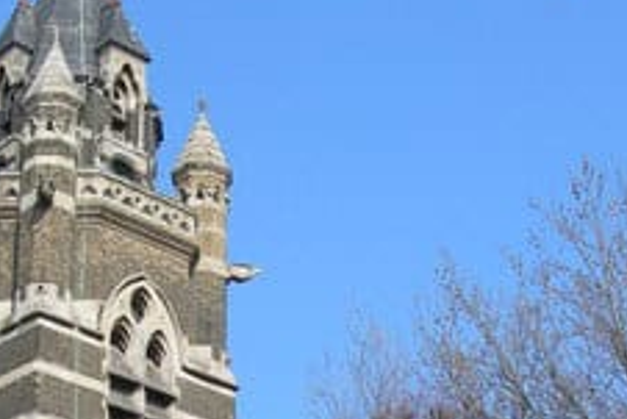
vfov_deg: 11.9
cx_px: 322
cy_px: 552
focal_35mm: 112
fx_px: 1952
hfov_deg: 18.2
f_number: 4.8
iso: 50
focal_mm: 7.8
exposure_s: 1/360
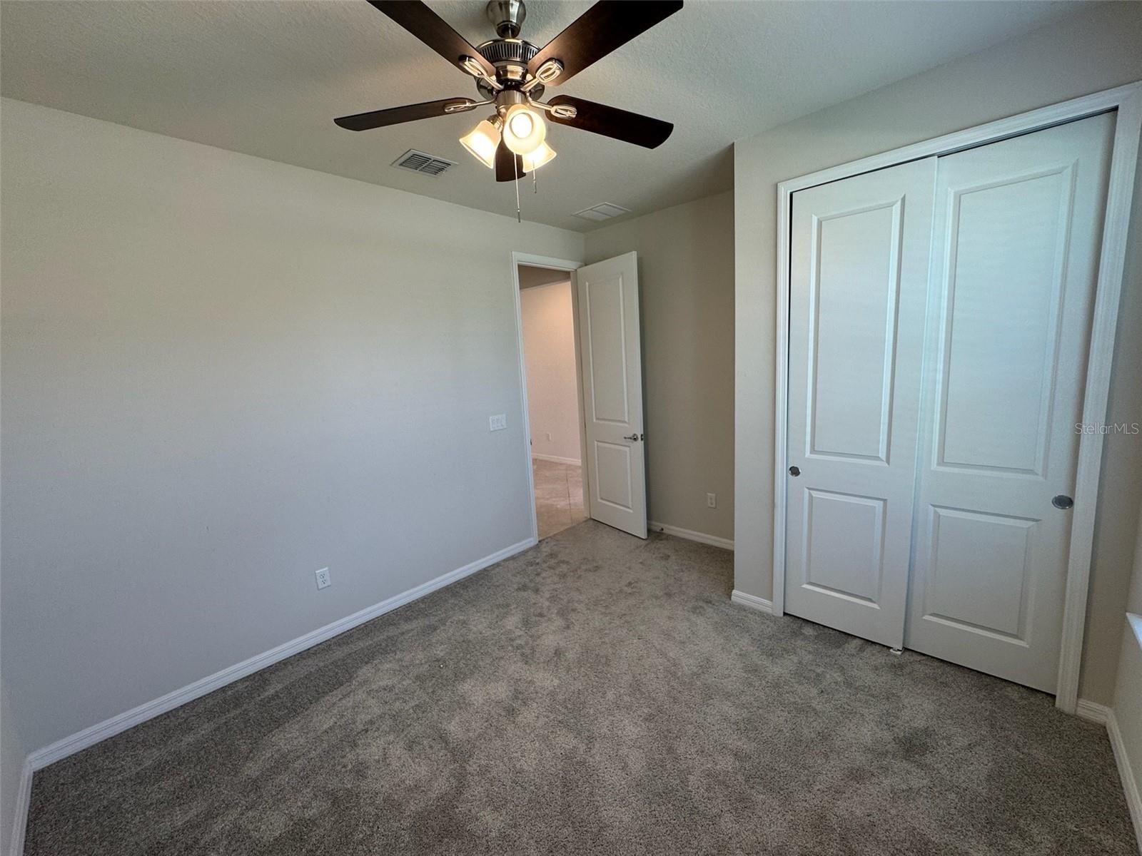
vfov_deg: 85.7
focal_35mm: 14
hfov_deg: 102.1
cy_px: 428
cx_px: 571
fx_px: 462
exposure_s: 1/120
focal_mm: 2.22
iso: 125
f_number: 2.2
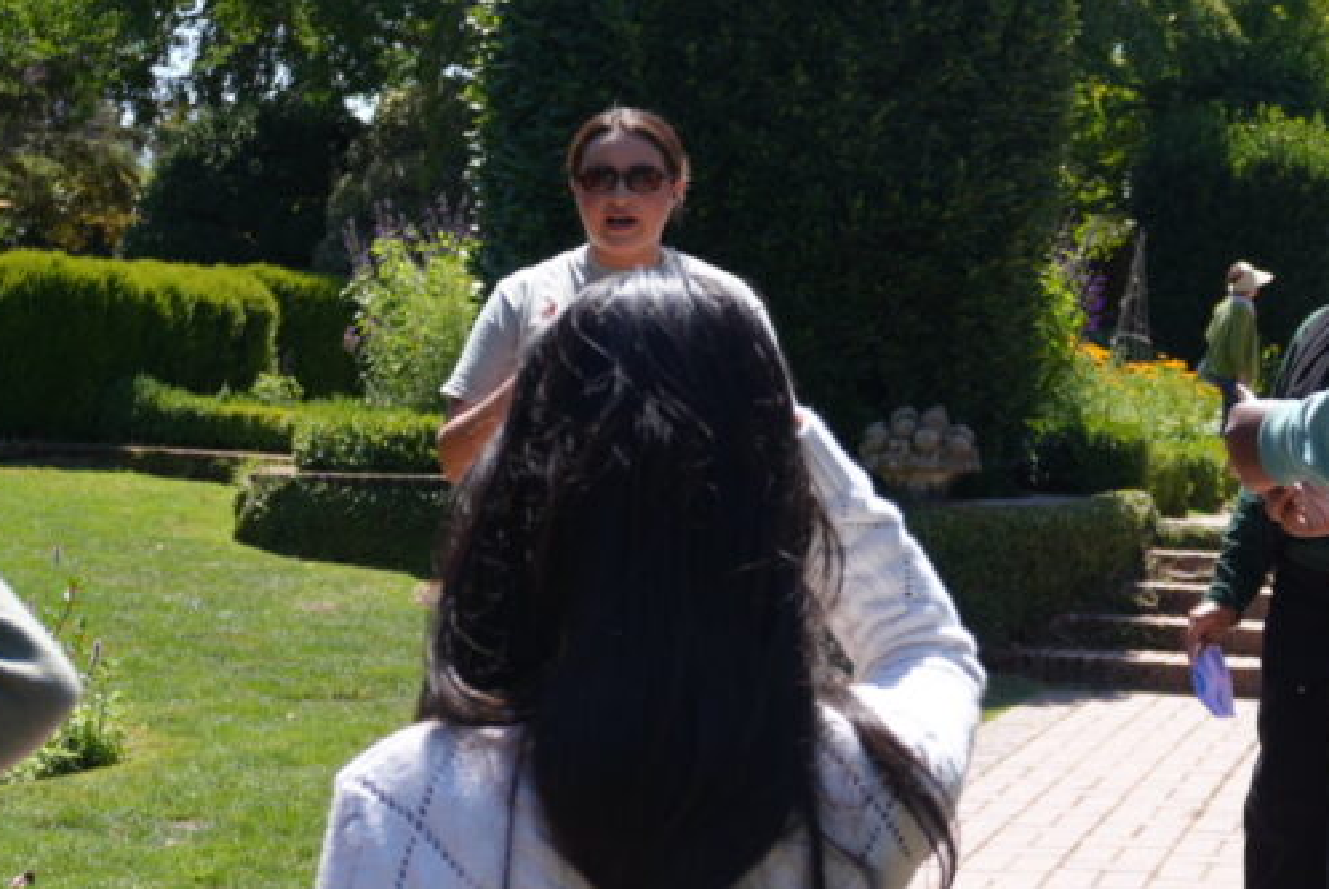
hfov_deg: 27.2
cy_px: 331
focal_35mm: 74
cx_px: 857
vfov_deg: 18.4
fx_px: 2734
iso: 100
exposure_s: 1/400
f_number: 4.5
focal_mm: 24
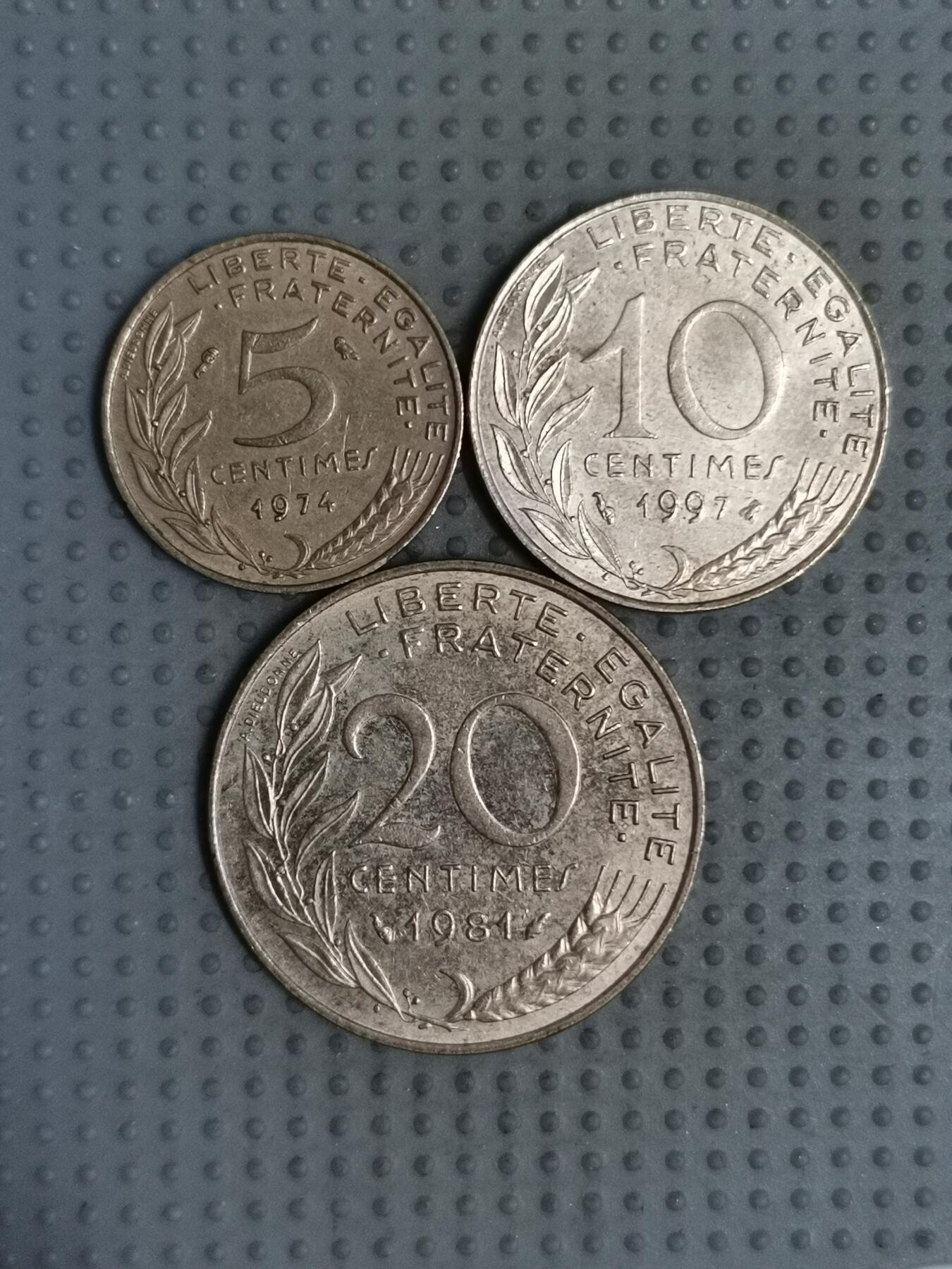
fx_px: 1907
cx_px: 476
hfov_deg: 28.0
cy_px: 634
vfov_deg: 36.8
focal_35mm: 52
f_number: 1.8
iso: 250
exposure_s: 1/30
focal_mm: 4.75
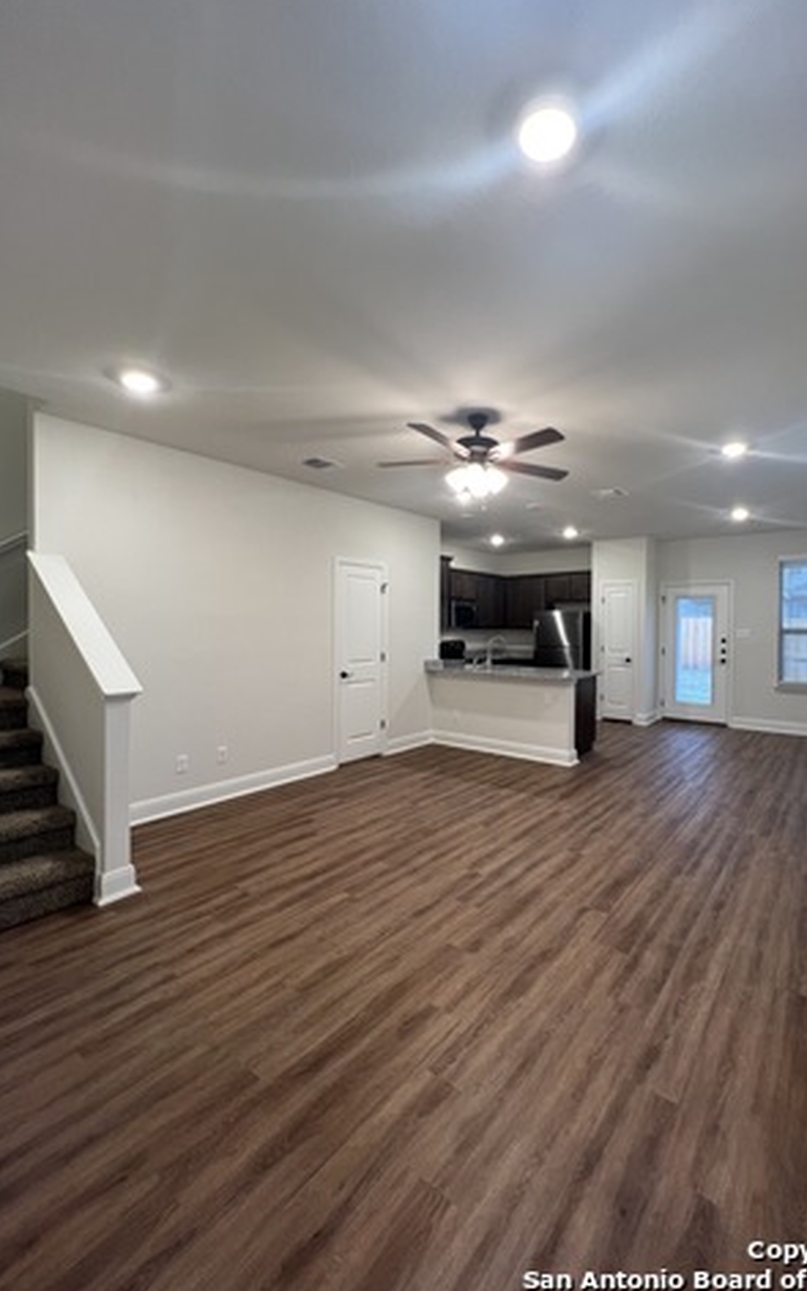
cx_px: 468
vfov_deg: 105.3
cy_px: 640
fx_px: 493
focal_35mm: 14
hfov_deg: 78.1
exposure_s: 1/60
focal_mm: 1.57
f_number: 1.8
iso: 200
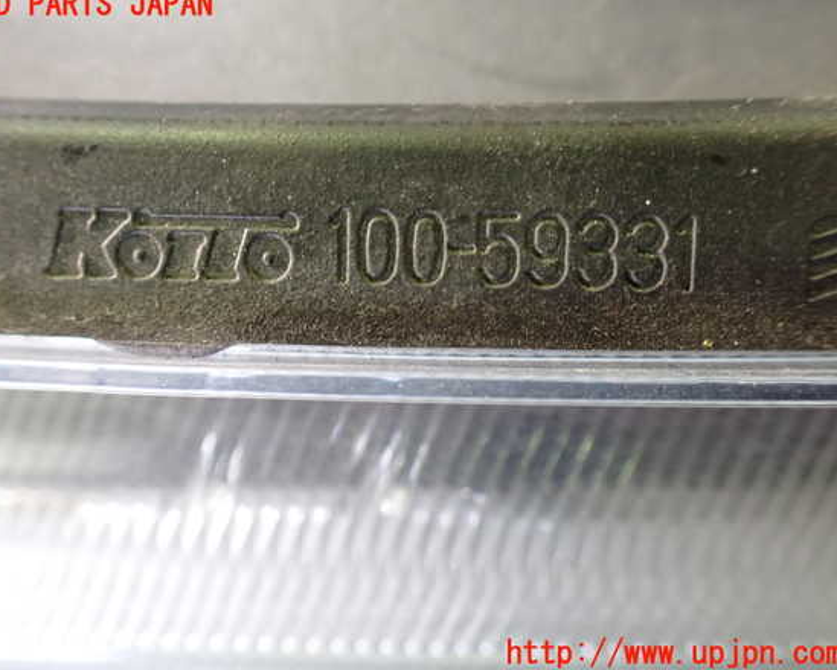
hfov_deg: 55.6
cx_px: 393
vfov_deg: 45.8
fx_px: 793
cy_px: 330
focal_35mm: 32
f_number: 2.3
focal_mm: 5.4
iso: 800
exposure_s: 1/40
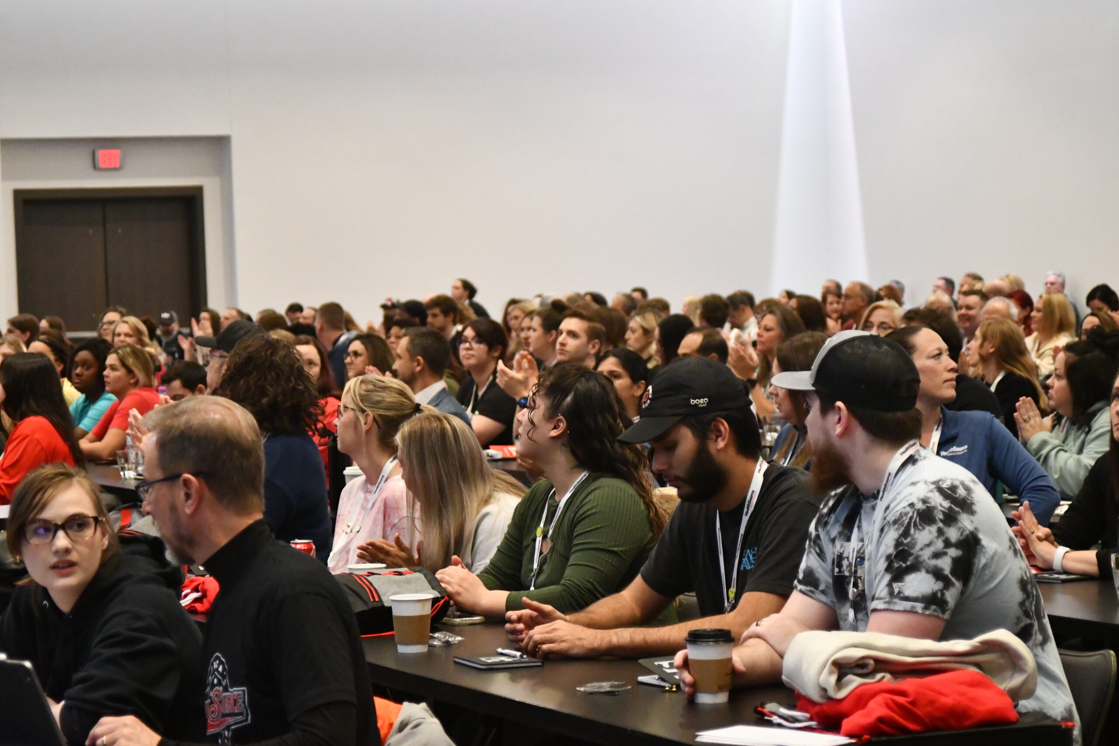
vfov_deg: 12.2
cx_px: 560
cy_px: 373
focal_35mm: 112
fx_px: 3481
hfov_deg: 18.3
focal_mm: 75
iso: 8000
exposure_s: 1/125
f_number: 5.6
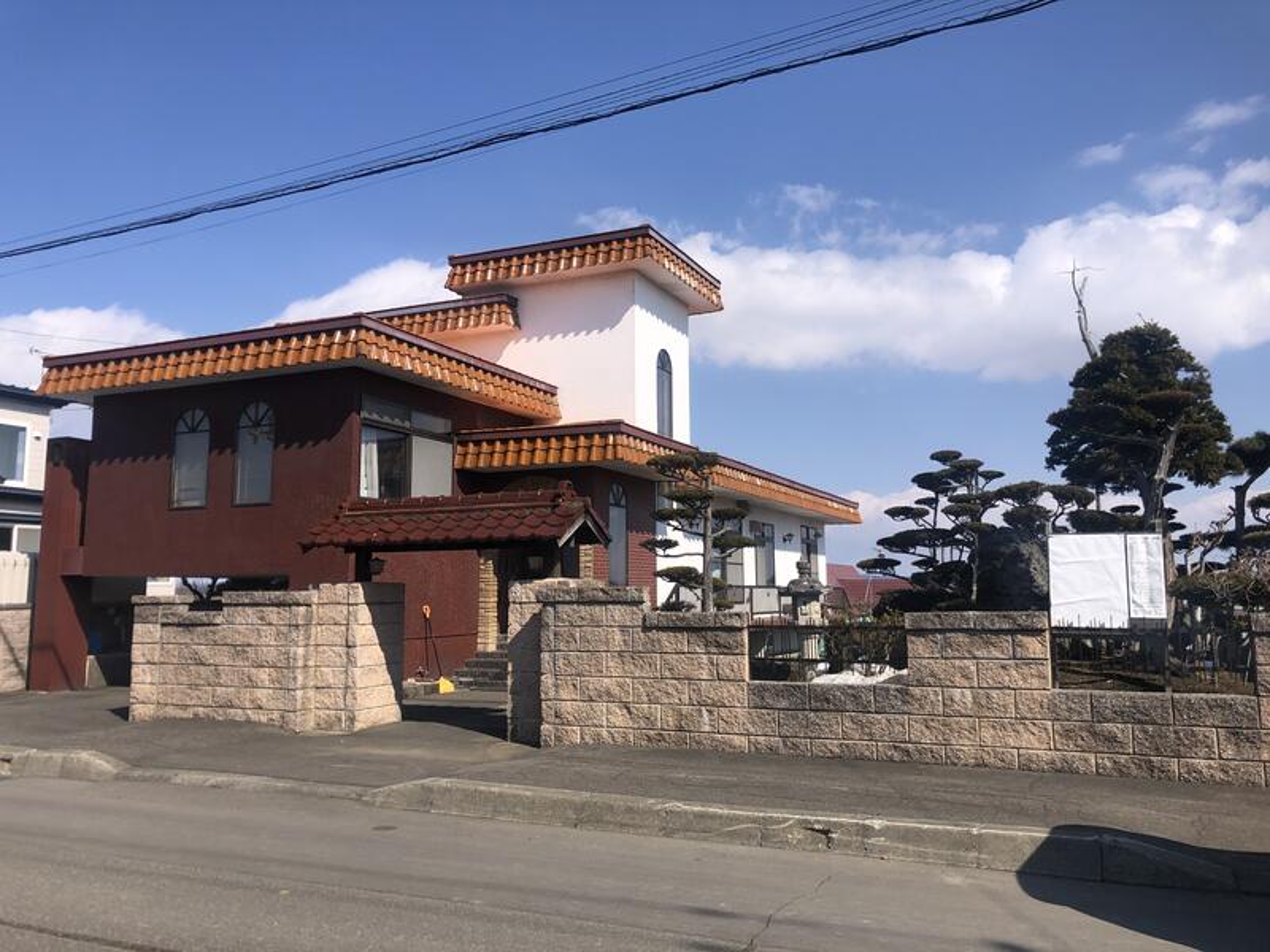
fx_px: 1027
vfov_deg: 49.7
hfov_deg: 63.4
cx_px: 635
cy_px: 476
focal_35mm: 28
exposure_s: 1/2857
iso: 20
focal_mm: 3.99
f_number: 1.8
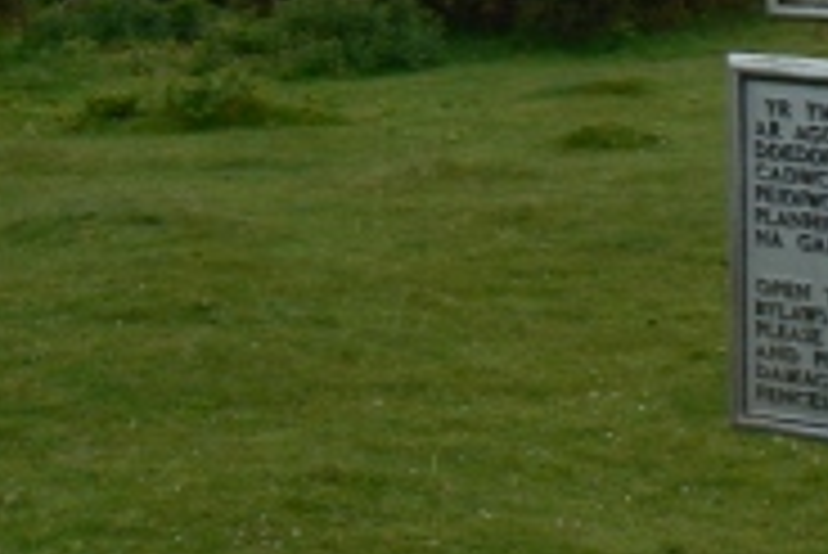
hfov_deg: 21.8
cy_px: 5
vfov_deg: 15.3
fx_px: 2026
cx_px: 922
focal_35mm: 88
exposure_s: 1/160
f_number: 5.6
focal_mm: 6
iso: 80
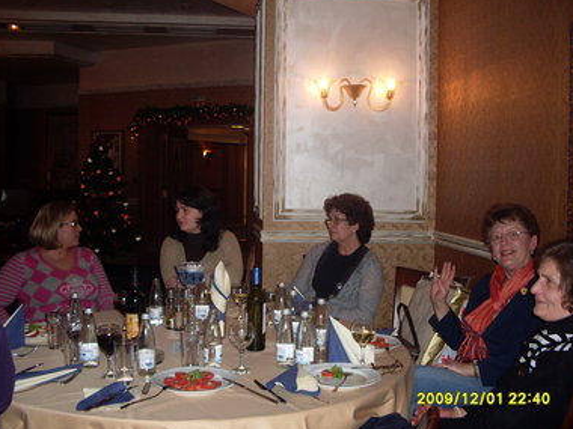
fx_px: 662
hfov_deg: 46.8
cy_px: 217
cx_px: 285
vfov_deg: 36.0
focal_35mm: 40
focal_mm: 6.3
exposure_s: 1/45
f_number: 2.8
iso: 100
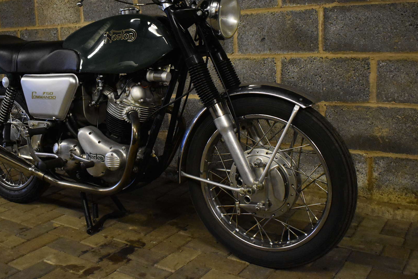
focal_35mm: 41
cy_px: 115
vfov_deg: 32.6
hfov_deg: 47.1
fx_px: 476
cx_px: 166
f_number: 3.8
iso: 5600
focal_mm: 22
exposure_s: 1/125
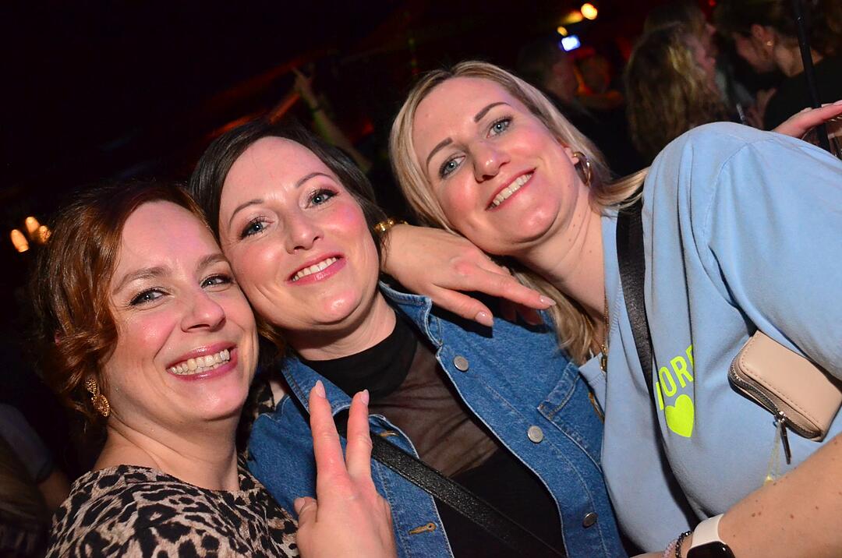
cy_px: 279
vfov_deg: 38.2
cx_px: 421
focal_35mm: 34
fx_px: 805
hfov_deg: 55.2
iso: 3200
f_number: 5.6
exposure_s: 1/40
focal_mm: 23
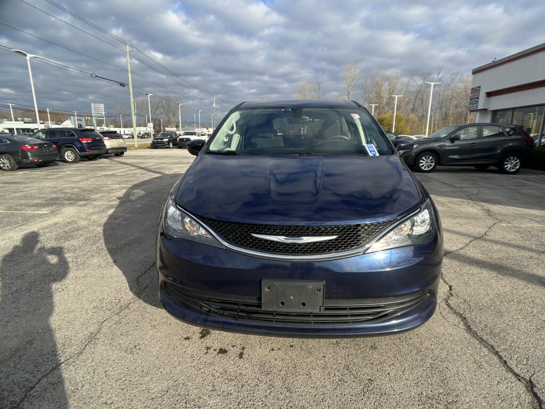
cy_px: 204
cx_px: 272
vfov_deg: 53.1
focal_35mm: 26
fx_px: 409
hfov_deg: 67.3
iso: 50
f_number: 1.5
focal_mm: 5.7
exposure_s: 1/1901
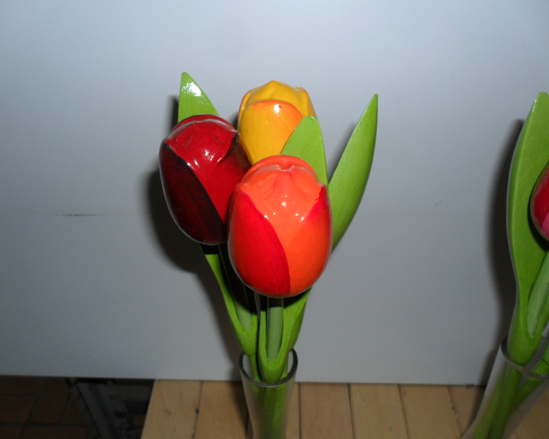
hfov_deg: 60.5
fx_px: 471
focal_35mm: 29
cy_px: 225
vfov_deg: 49.9
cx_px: 265
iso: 100
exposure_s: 1/45
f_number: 8.9
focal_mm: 4.9
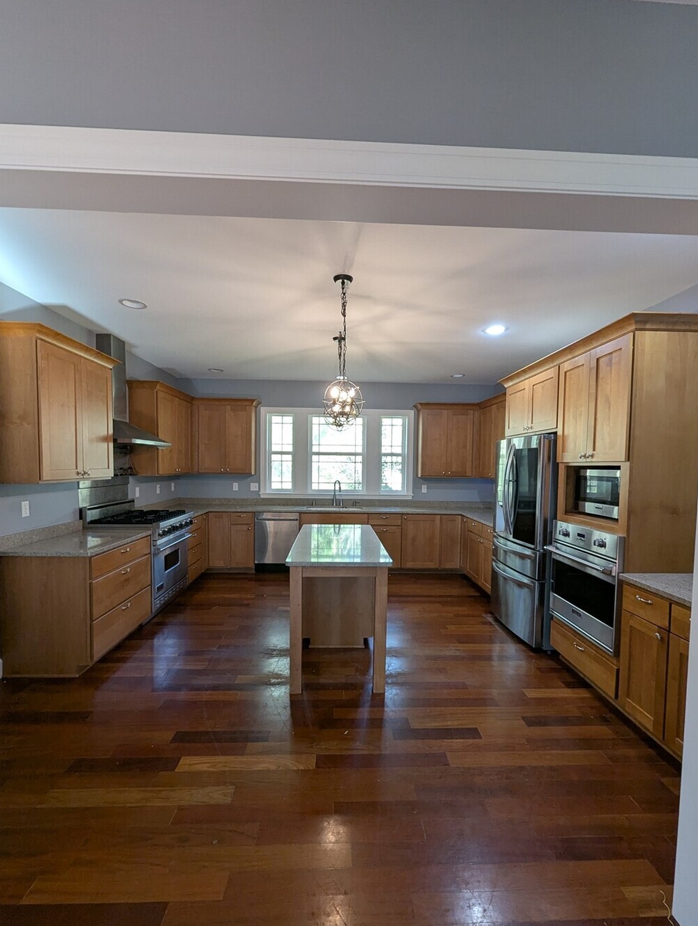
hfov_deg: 85.8
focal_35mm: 14
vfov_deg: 101.9
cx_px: 355
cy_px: 483
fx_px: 375
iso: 179
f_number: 2.2
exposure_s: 1/60
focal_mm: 1.95
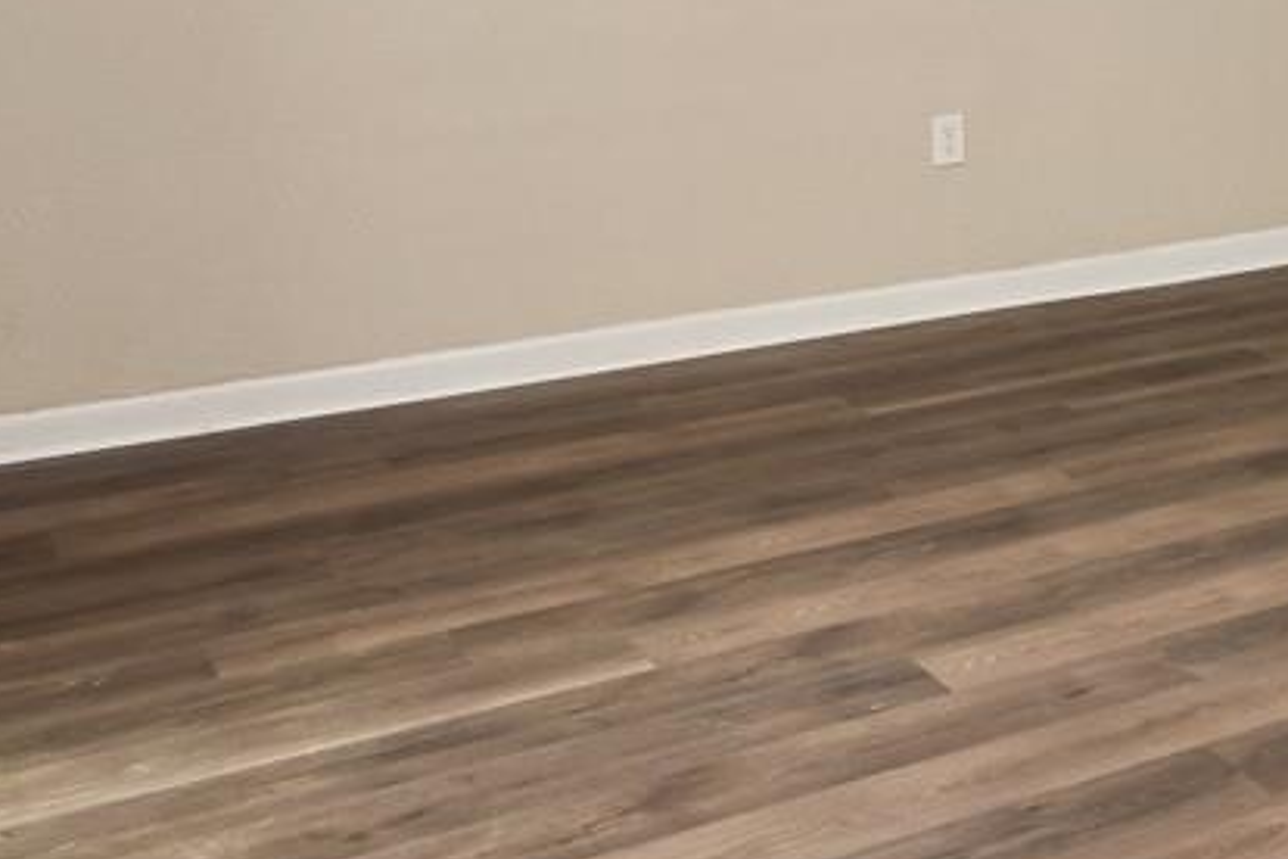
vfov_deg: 21.4
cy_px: -224
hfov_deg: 26.9
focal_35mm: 58
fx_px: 2075
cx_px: 1817
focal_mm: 10
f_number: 8
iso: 200
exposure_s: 1/3
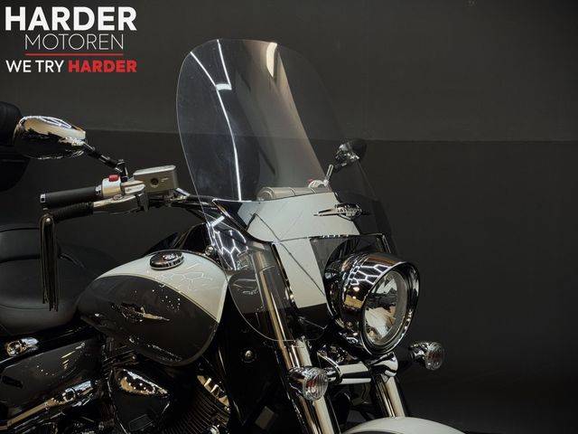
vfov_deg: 30.3
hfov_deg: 39.7
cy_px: 217
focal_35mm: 48
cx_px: 289
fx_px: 801
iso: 50
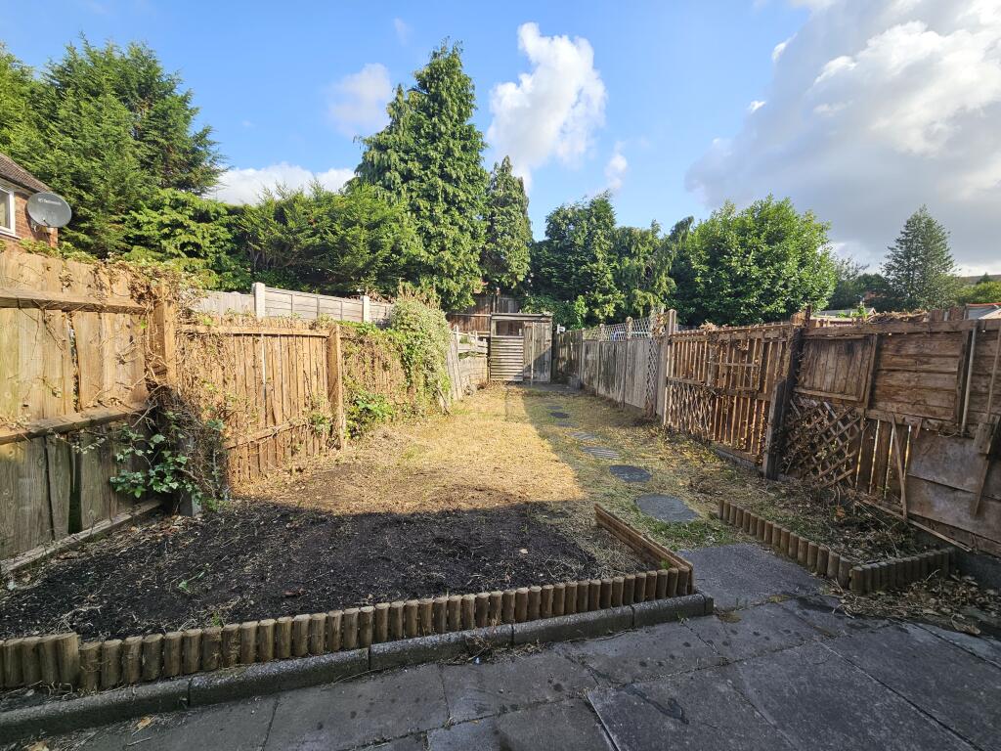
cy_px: 376
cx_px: 500
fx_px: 376
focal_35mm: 13
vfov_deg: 89.9
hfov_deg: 106.2
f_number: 2.2
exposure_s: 1/984
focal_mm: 2.2
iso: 50
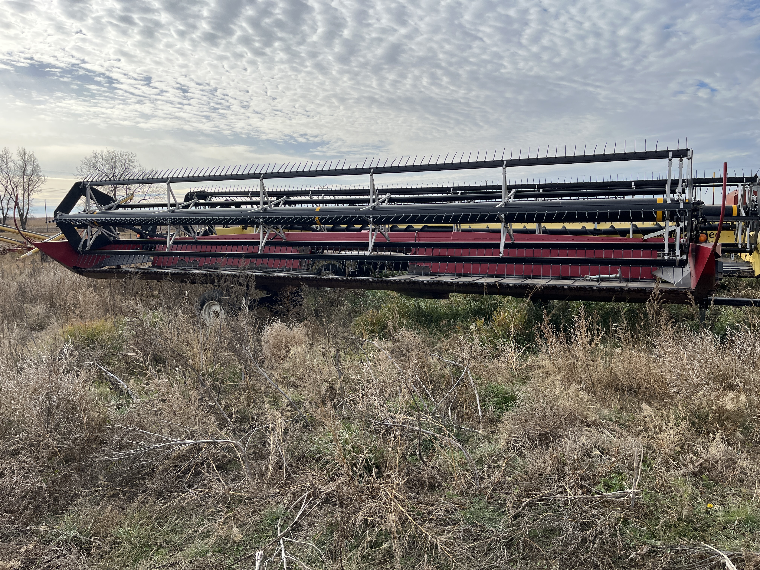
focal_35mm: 26
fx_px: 571
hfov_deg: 67.3
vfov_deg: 53.1
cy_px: 285
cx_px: 380
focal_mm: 5.1
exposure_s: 1/3745
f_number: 1.6
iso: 50
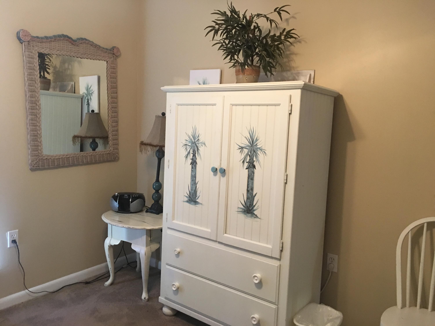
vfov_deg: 48.2
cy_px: 163
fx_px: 364
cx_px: 218
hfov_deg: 61.7
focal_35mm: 29
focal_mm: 4.15
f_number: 2.2
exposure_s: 1/15
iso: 100
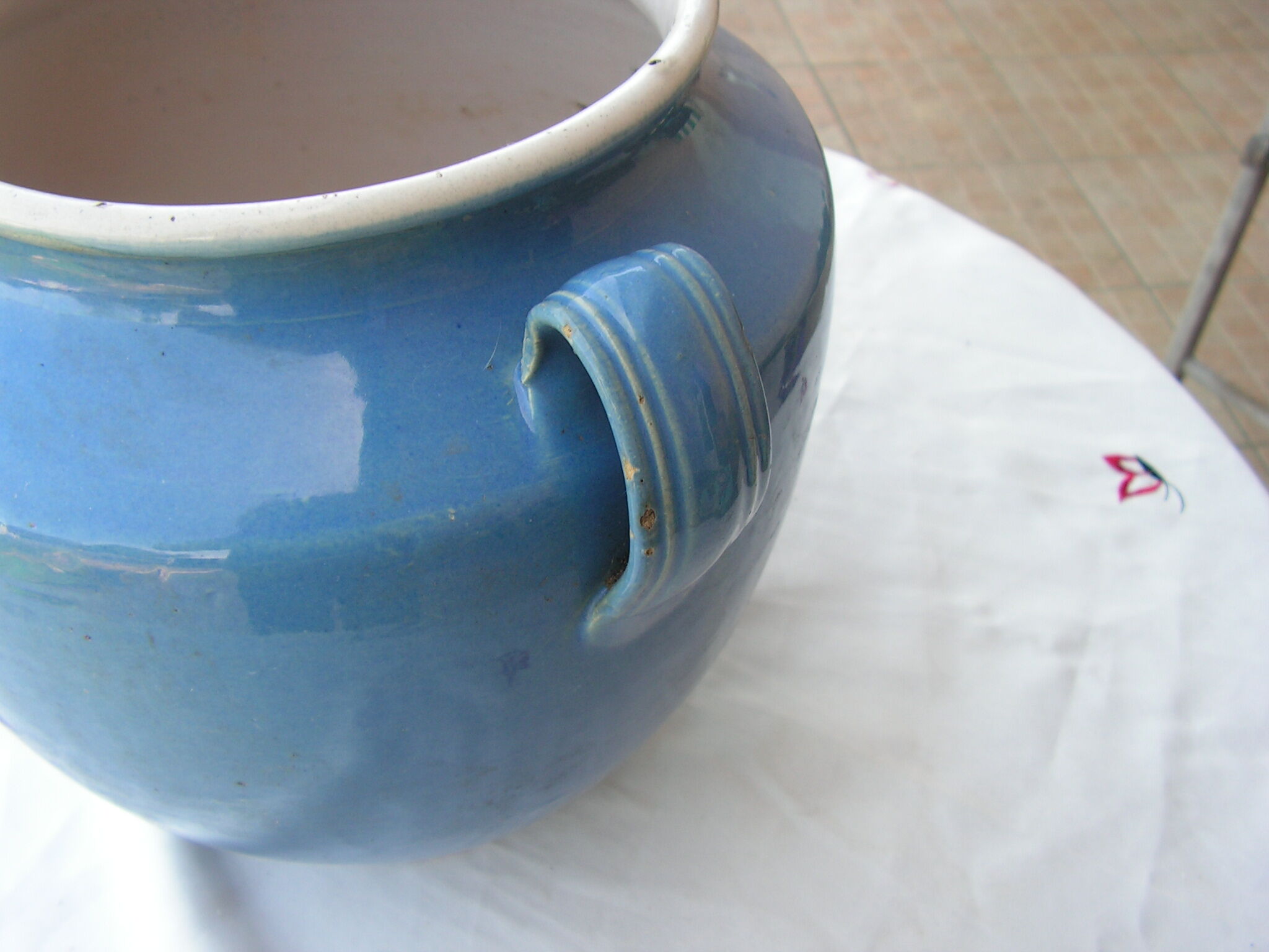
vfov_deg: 39.7
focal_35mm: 36
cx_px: 634
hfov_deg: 51.4
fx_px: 1320
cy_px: 476
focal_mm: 6
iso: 64
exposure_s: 1/100
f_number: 3.2
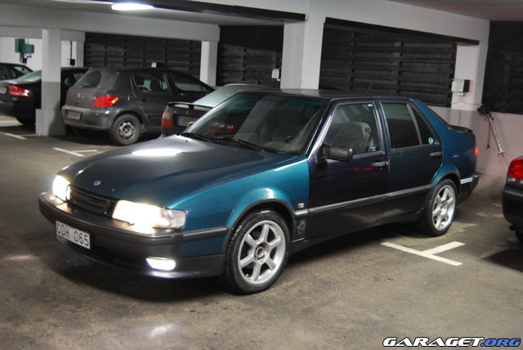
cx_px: 262
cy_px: 175
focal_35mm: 42
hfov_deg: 46.4
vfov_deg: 32.0
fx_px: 611
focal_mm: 28
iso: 800
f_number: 4.2
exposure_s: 1/4
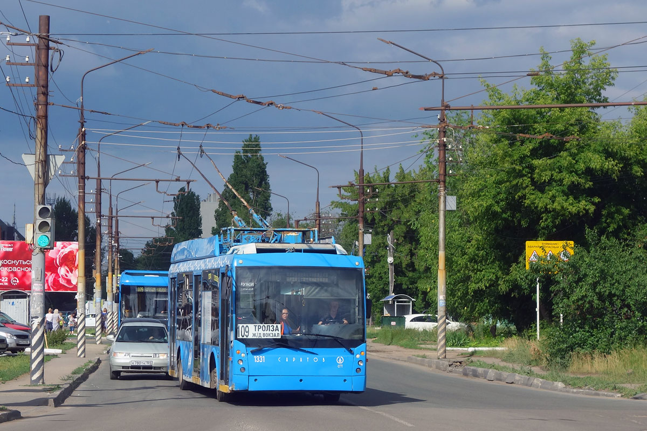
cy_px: 216
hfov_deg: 28.1
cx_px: 324
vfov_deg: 18.9
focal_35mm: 72
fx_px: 1294
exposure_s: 1/1000
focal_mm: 26.57
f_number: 5
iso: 125
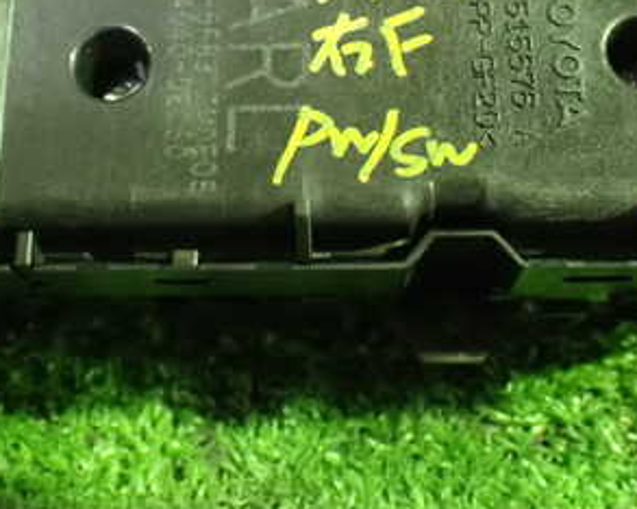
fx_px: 1130
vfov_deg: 24.9
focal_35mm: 60
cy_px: 98
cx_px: 207
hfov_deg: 31.2
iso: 1600
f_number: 2.3
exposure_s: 1/30
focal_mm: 5.4
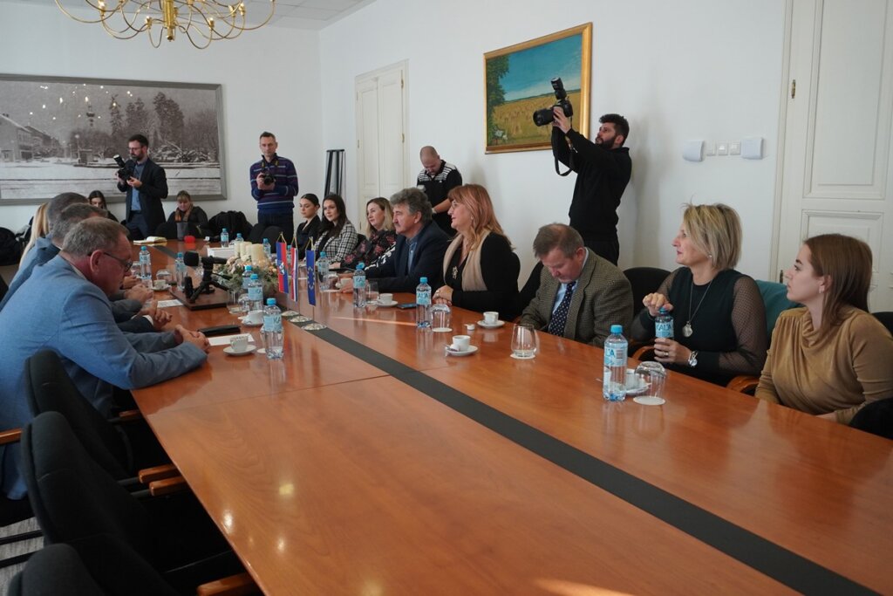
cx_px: 446
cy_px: 298
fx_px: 744
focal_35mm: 30
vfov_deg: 43.6
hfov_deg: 61.9
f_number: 5.6
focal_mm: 20
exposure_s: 1/125
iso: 1250
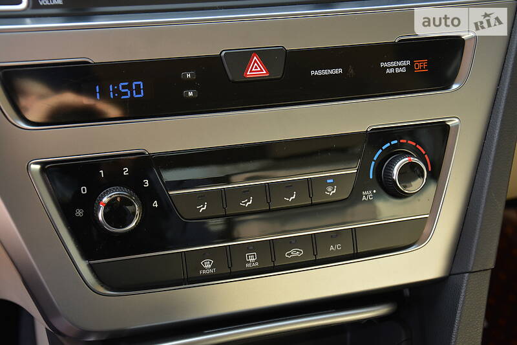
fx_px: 818
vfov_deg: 23.8
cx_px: 258
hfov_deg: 35.1
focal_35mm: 57
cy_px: 172
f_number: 4.5
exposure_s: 1/80
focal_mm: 38
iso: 400
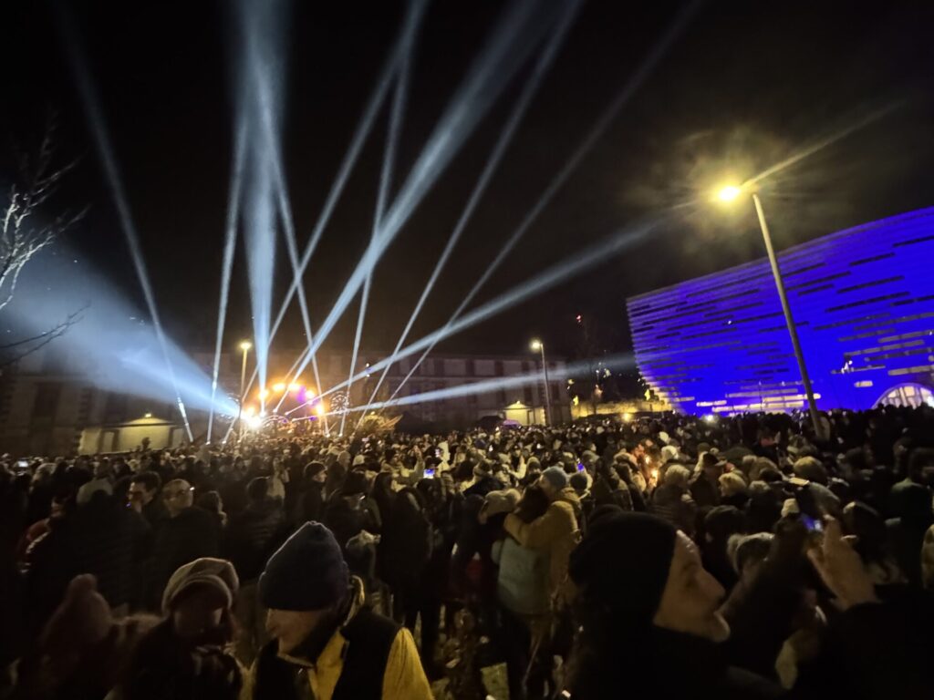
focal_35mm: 14
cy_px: 350
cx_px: 467
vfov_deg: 85.7
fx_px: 378
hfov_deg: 102.1
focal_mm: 2.22
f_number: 2.2
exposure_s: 1/30
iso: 2500
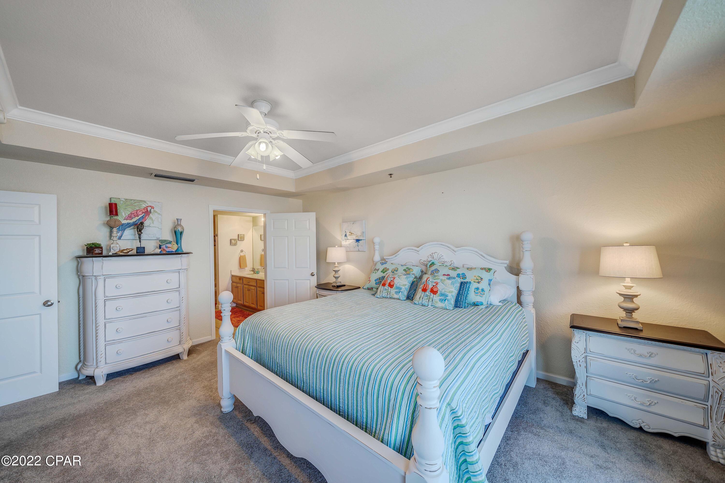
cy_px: 242
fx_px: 242
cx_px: 362
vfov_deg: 90.0
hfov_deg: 112.6
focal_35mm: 12
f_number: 5
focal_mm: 12
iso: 100
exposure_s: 1/8
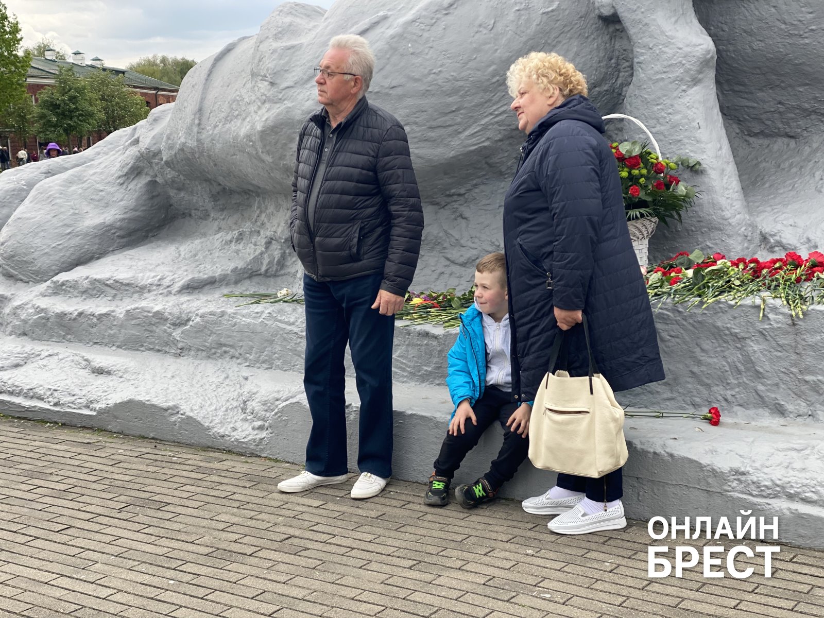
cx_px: 412
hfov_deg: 36.8
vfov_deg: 28.0
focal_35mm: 52
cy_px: 309
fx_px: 1238
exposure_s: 1/265
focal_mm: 6
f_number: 2
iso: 20
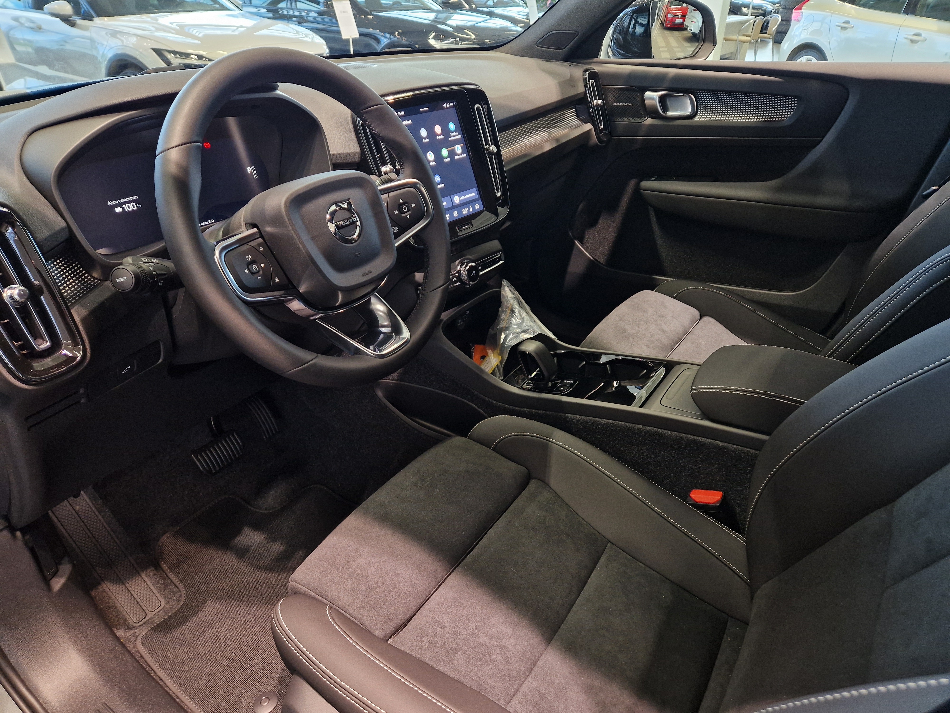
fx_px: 631
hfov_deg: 73.9
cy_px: 356
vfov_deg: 58.9
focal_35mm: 23
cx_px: 475
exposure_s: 1/100
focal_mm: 5.4
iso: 250
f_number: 1.8
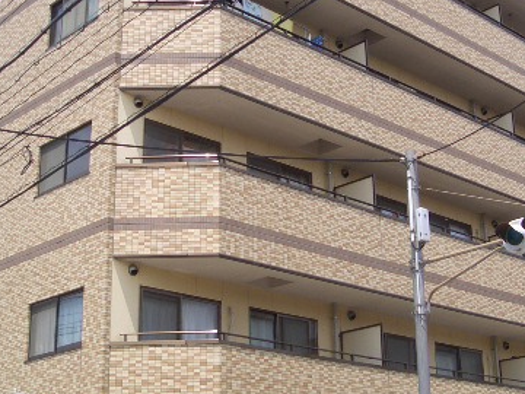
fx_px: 971
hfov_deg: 30.2
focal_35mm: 64
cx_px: 311
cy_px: 174
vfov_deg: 22.9
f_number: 4
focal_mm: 4.8
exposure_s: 1/400
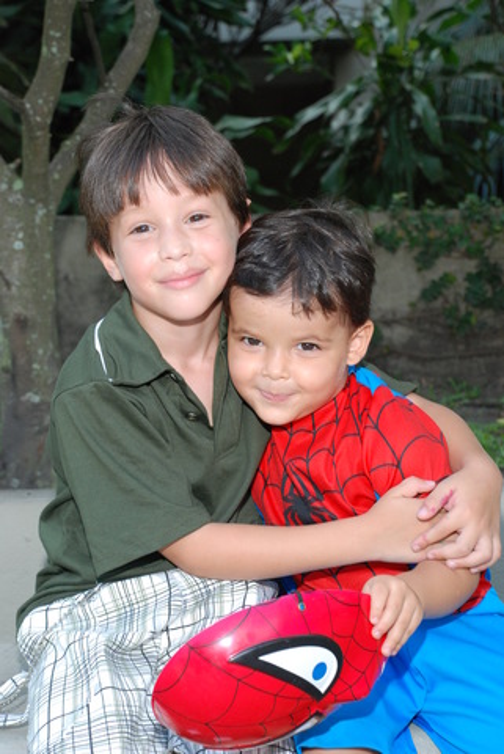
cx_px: 252
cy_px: 377
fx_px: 1949
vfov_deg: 21.9
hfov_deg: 14.7
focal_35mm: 93
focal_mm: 62
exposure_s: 1/160
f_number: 7.1
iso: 640
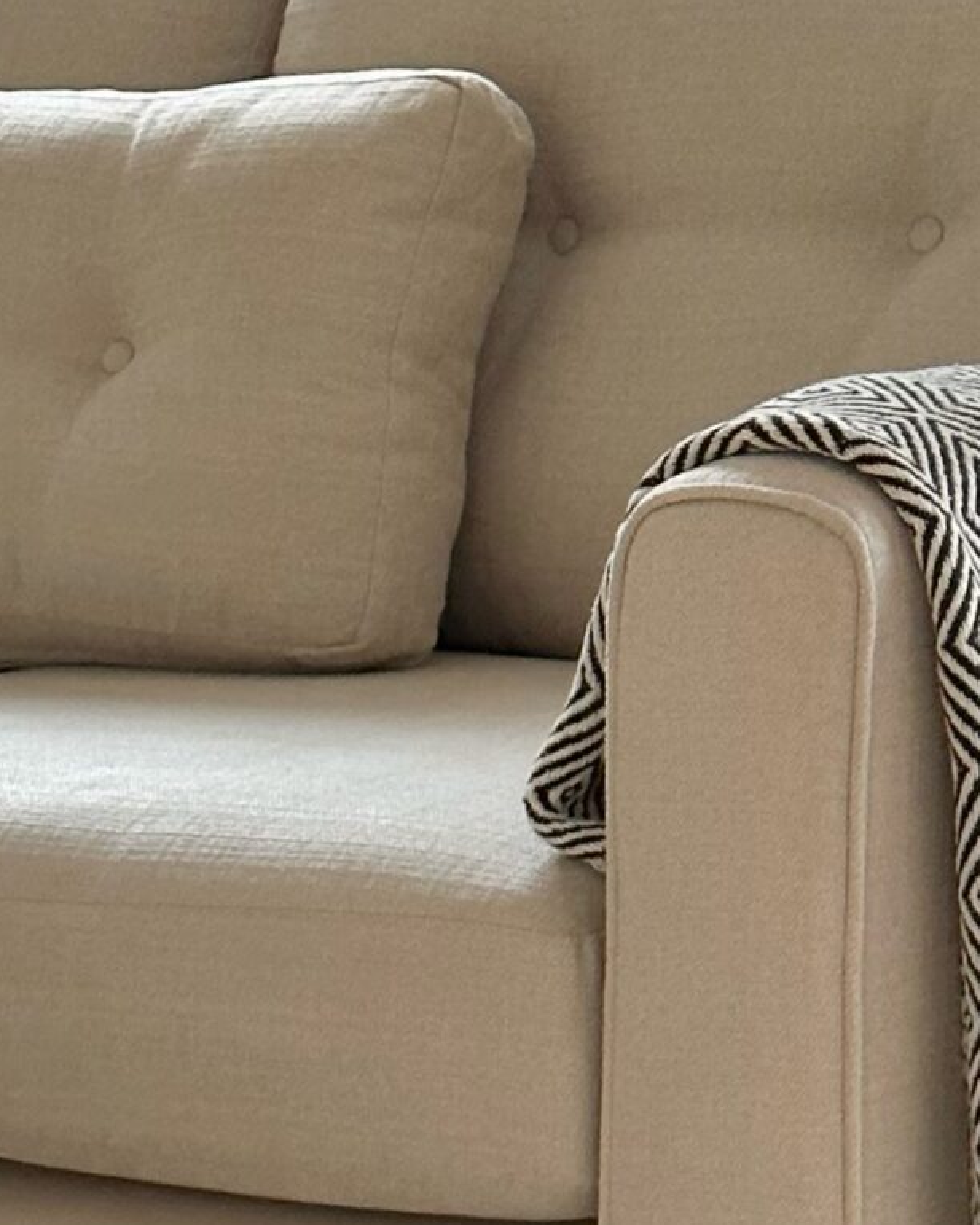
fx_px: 5657
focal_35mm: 156
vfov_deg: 12.3
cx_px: 856
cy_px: 177
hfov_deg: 9.9
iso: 250
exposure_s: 1/55
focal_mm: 6.86
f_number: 1.78
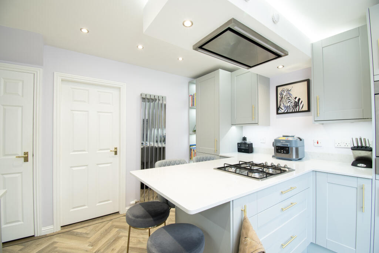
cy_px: 126
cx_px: 190
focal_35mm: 15
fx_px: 158
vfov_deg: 77.3
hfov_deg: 100.4
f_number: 8
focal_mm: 10
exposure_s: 1/8
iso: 320
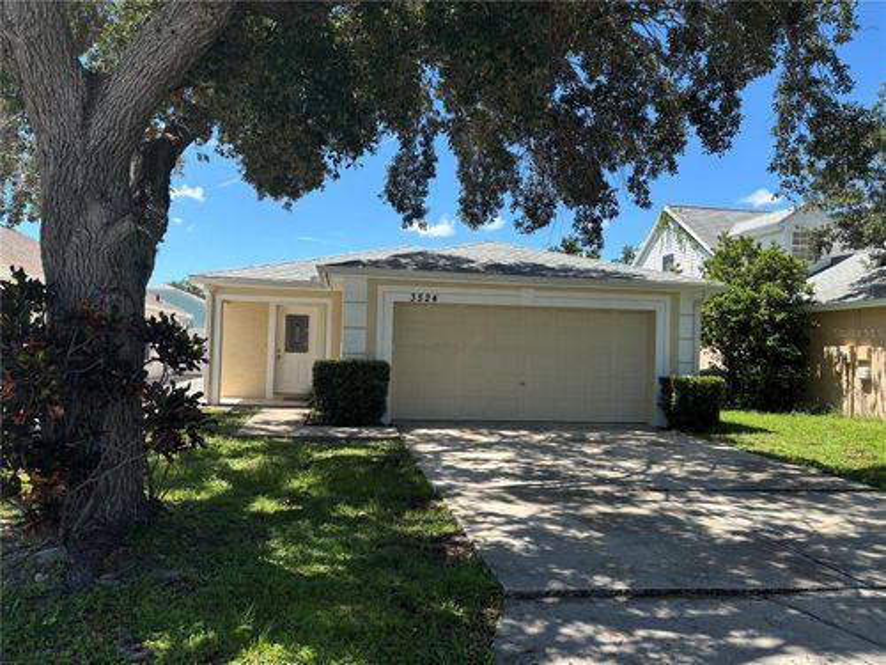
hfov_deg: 67.3
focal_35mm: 26
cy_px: 332
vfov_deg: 53.1
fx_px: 665
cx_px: 443
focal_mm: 5.96
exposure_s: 1/1949
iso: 50
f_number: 1.6
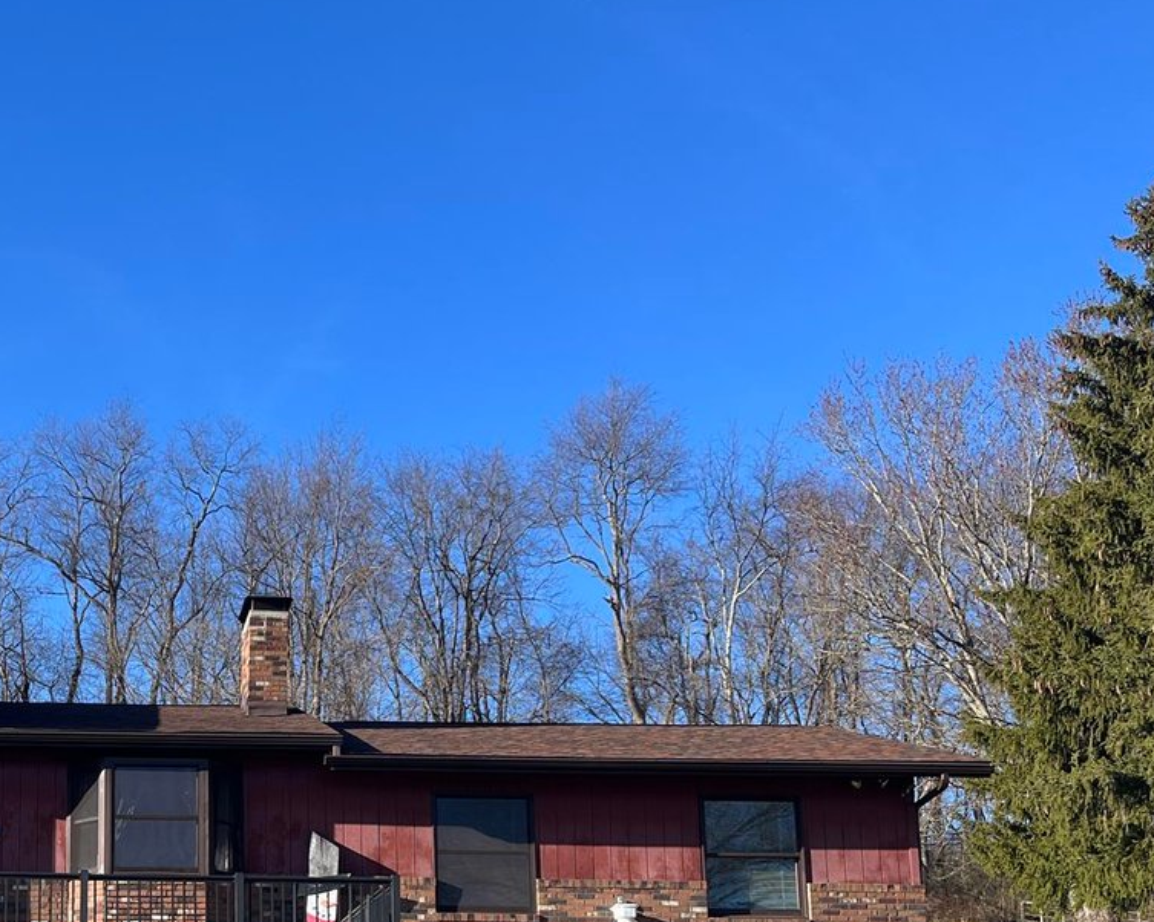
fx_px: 1741
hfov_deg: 34.7
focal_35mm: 51
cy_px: 834
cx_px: 123
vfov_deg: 28.5
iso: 50
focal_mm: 5.1
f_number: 1.6
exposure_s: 1/1404
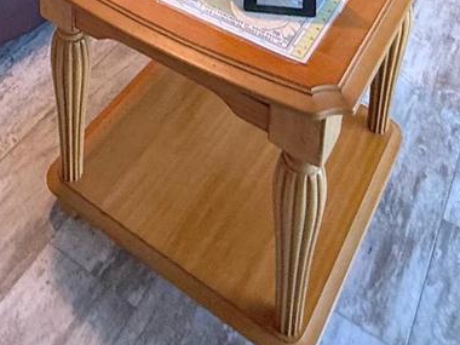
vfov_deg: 19.7
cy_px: -288
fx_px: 704
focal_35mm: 53
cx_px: 110
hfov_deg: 35.3
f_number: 2.2
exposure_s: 1/120
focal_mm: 2.22
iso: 200
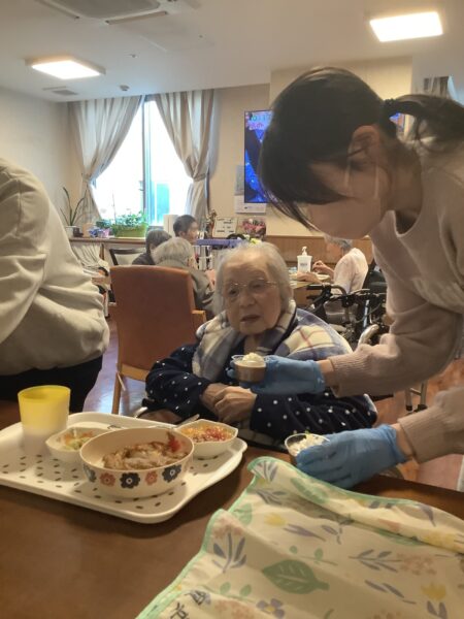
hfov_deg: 45.4
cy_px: 310
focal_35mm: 31
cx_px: 232
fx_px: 554
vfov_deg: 58.4
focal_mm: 3.3
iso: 320
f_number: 2.4
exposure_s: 1/60
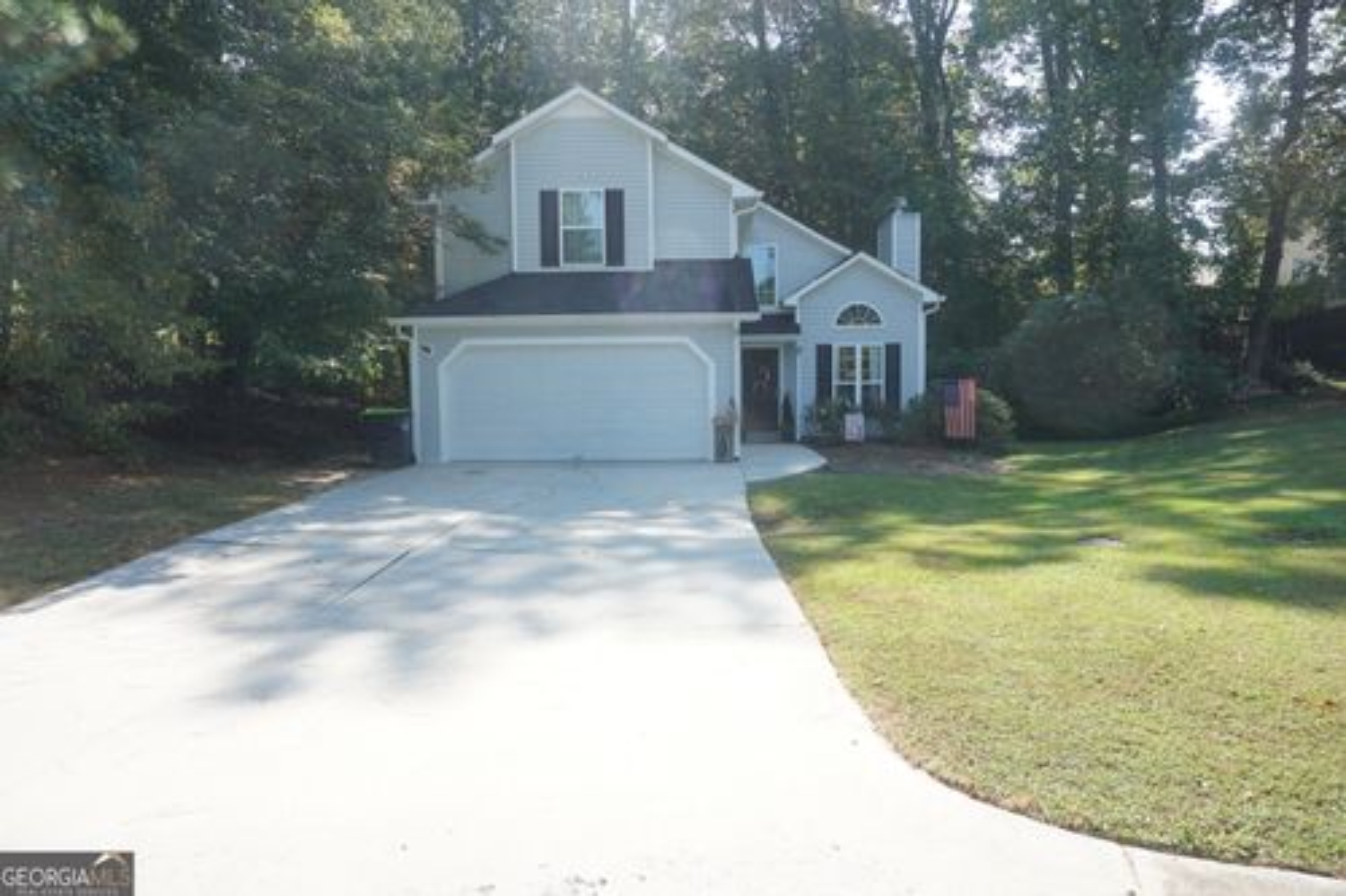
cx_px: 673
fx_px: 897
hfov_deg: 73.8
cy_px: 448
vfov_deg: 53.1
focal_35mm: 24
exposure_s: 1/80
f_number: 8
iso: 100
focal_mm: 16
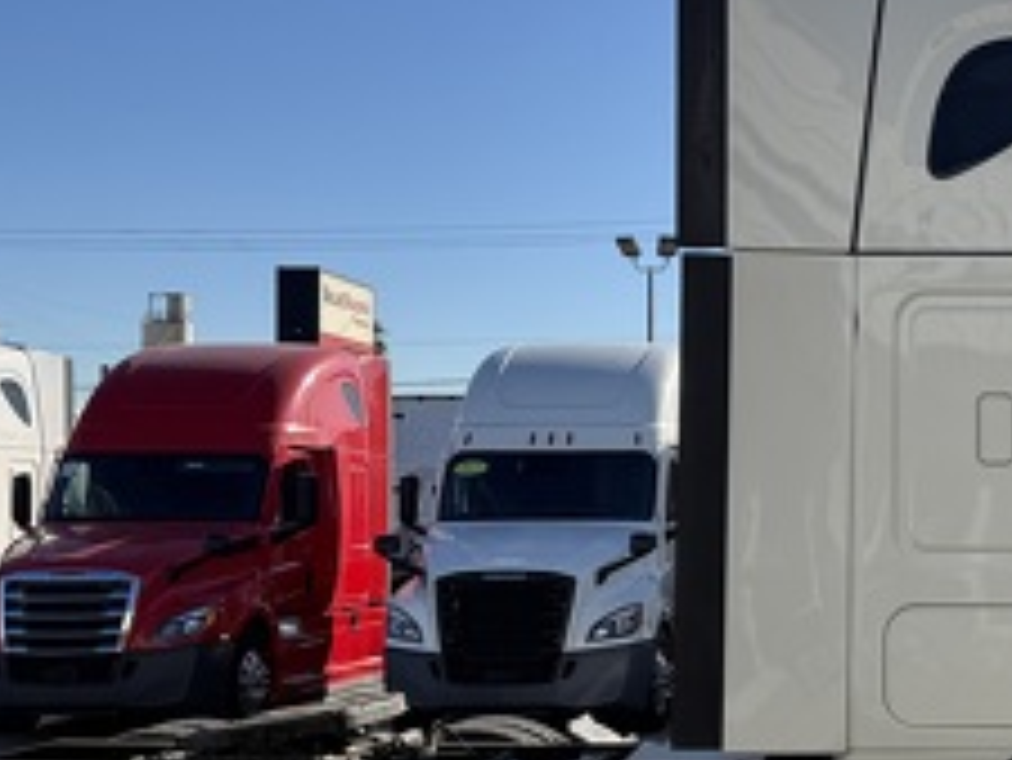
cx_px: 918
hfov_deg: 29.0
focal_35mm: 64
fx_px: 1872
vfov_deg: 22.9
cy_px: 450
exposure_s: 1/5714
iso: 80
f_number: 1.78
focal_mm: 6.76
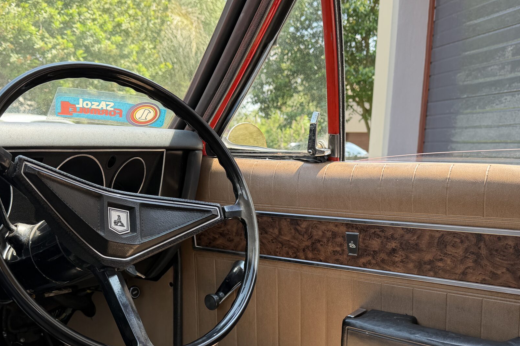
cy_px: 259
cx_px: 249
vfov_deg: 32.8
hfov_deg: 48.4
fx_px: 578
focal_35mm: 40
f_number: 1.78
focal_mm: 6.76
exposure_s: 1/335
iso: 80
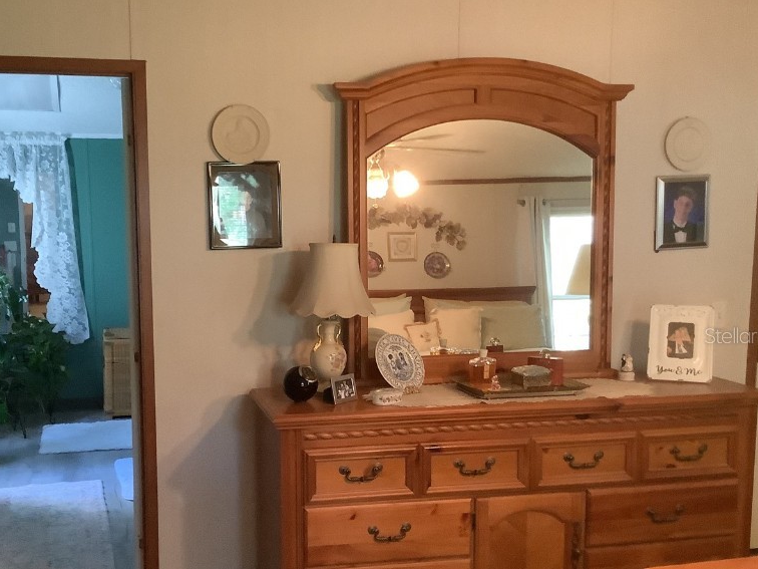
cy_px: 335
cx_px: 286
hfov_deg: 44.4
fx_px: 920
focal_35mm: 42
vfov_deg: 34.3
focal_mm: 3.3
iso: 400
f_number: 2.4
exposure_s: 1/33
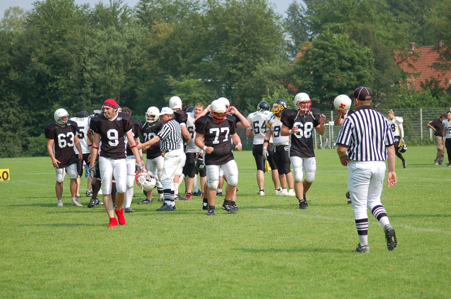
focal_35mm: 142
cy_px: 150
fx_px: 1782
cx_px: 226
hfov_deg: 14.4
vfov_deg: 9.6
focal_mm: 95
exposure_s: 1/1000
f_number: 4.2
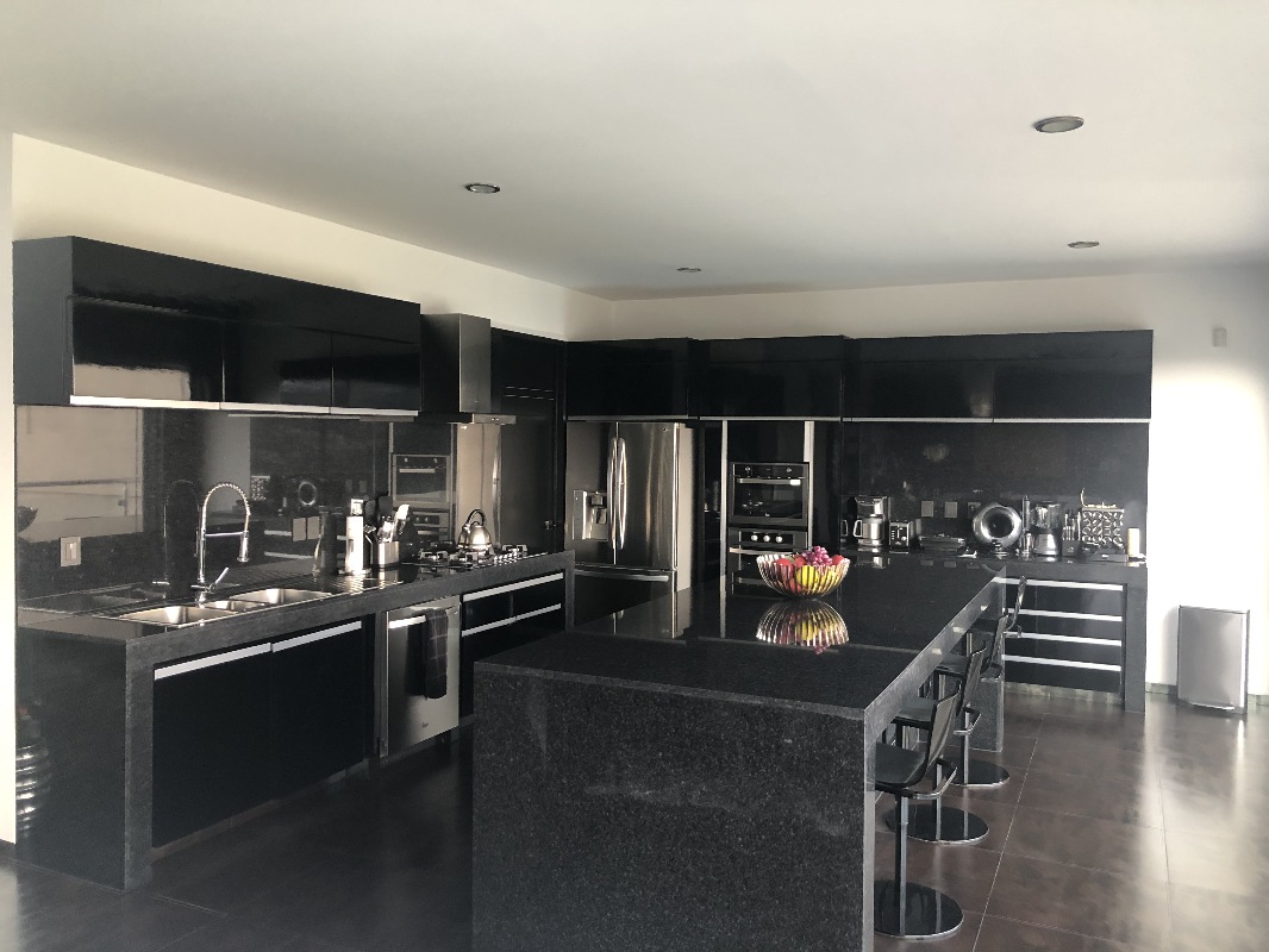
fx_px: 1027
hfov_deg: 63.4
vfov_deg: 49.8
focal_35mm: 28
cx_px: 634
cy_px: 476
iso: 50
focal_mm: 4
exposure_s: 1/15
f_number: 1.8
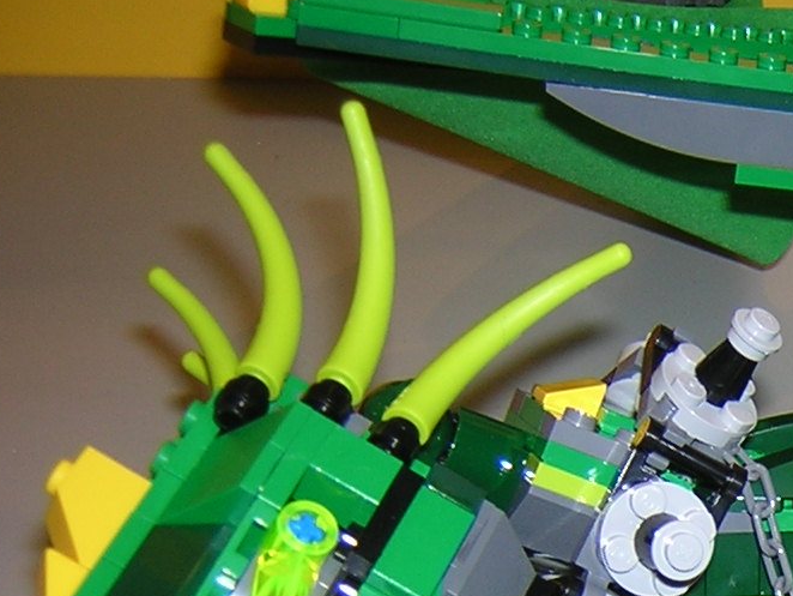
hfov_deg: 21.0
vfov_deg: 16.6
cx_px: 940
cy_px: 624
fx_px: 1994
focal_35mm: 87
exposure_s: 1/60.1
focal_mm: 4.7
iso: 100
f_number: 2.6
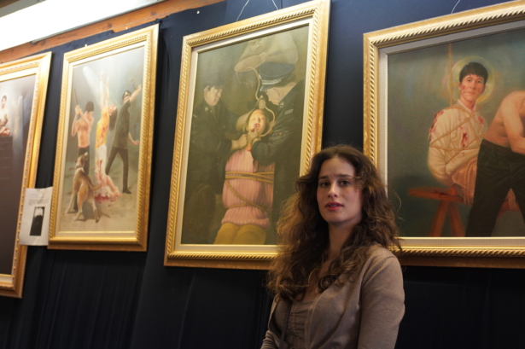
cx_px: 262
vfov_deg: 29.8
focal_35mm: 45
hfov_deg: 43.6
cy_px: 174
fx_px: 656
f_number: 4
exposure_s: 1/160
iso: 2500
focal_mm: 45
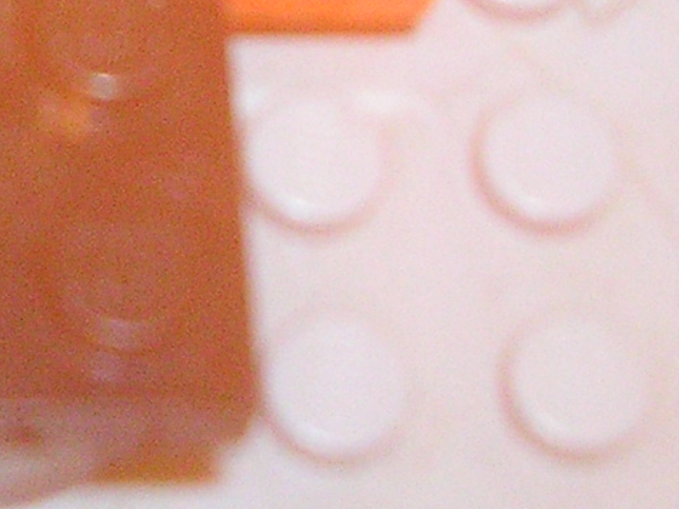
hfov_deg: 11.8
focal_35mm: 164
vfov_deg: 8.7
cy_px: -349
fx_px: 3216
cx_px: -156
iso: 200
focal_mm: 5.8
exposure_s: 1.5
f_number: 2.8
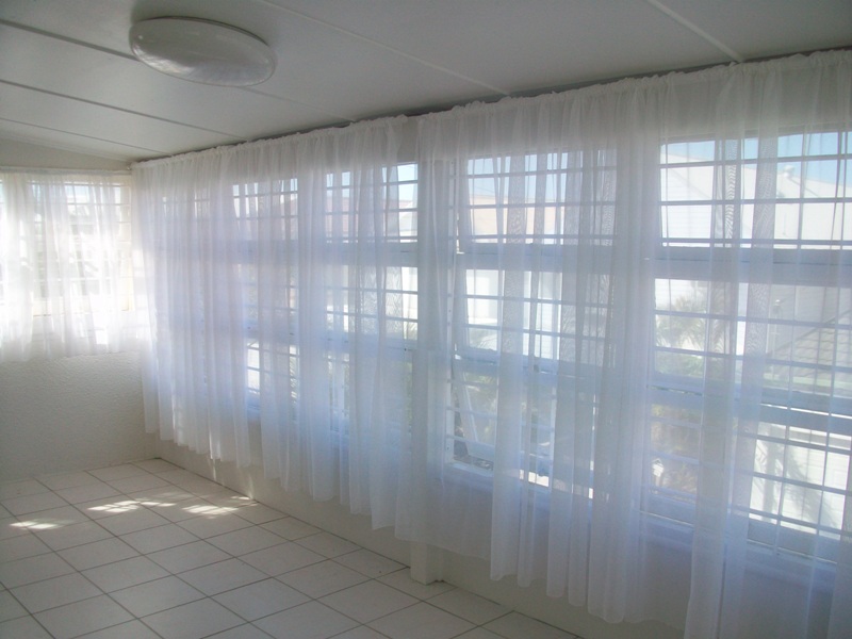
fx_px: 788
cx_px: 426
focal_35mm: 32
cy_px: 320
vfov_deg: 44.2
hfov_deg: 56.8
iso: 64
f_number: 2.8
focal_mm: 5.7
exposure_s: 1/400
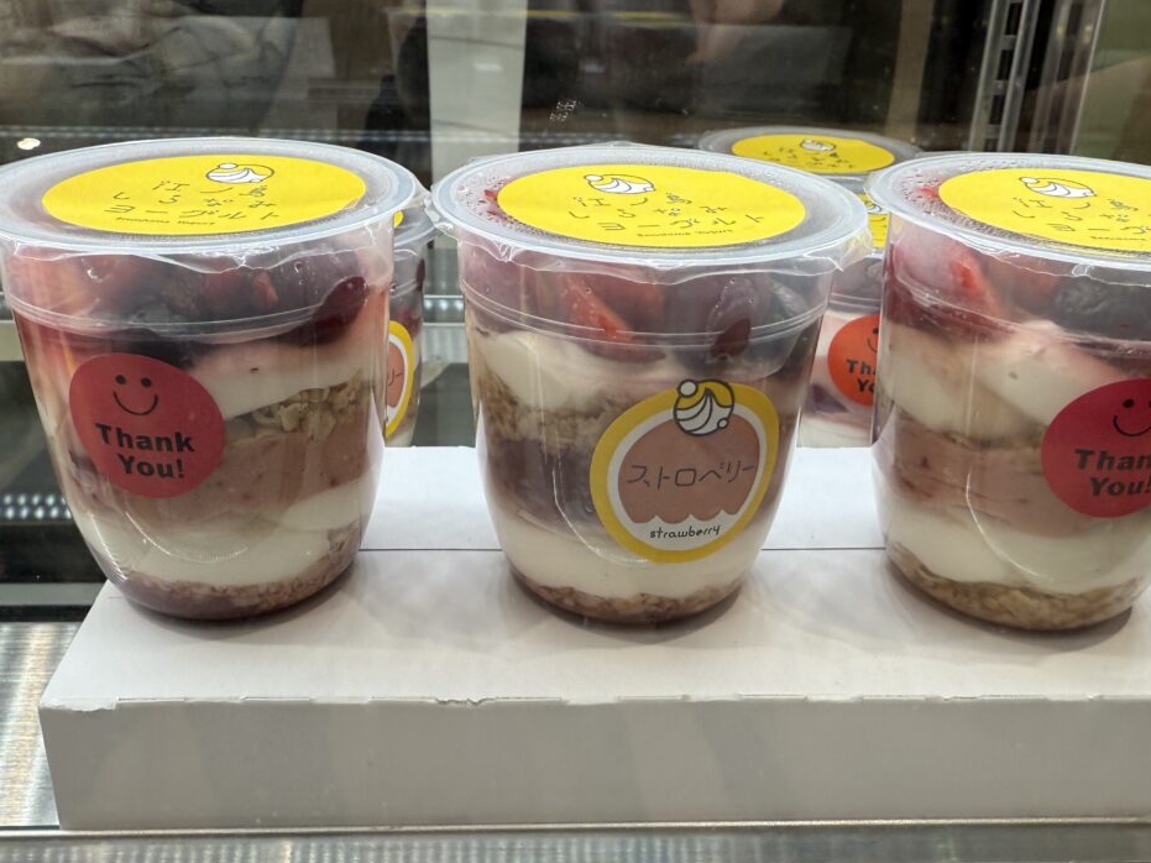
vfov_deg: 42.9
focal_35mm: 33
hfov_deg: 55.2
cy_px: 434
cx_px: 645
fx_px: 1097
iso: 40
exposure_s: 1/145
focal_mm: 2.22
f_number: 2.2
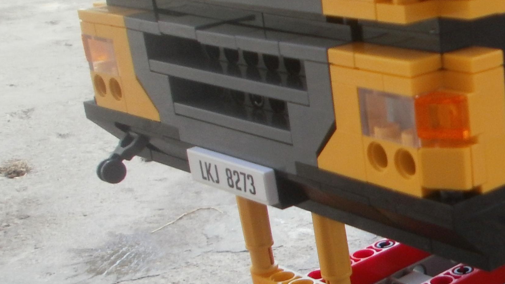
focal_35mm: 74
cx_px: 628
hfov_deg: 25.3
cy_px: 176
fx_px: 991
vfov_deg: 16.3
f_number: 2.6
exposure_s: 1/50
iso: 100
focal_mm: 4.65
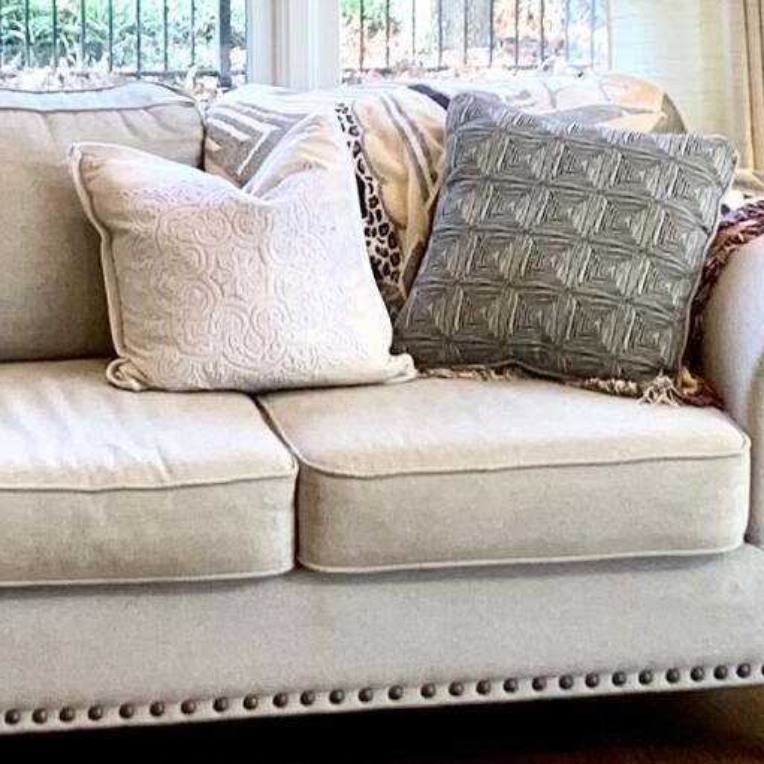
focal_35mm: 135
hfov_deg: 12.9
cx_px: 208
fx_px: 3371
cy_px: 100
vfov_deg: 12.8
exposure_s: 1/120
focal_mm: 4.25
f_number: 1.8
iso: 80
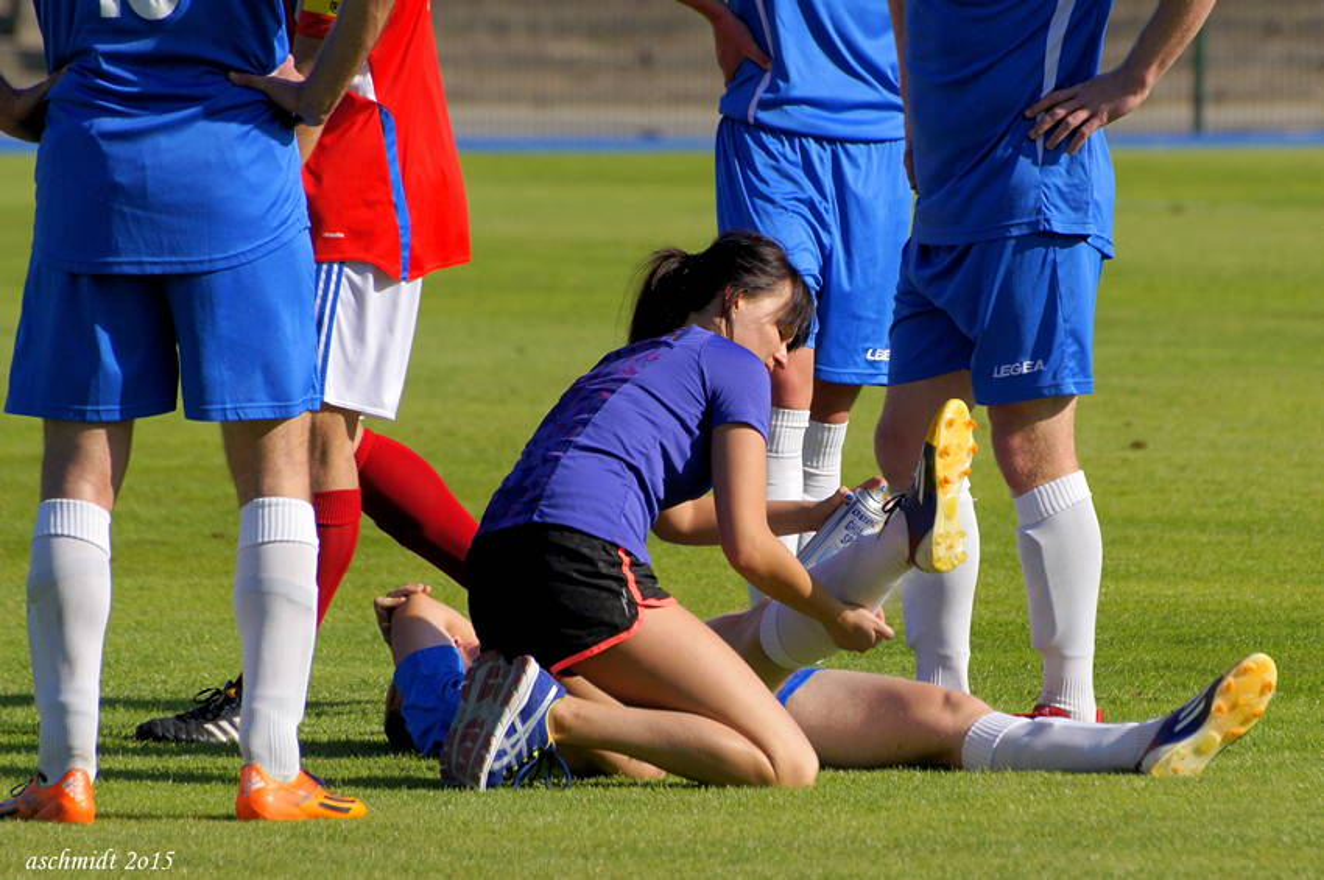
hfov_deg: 4.6
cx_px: 662
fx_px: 16534
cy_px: 440
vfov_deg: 3.0
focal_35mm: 450
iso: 200
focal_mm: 300
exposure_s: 1/1250
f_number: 6.3
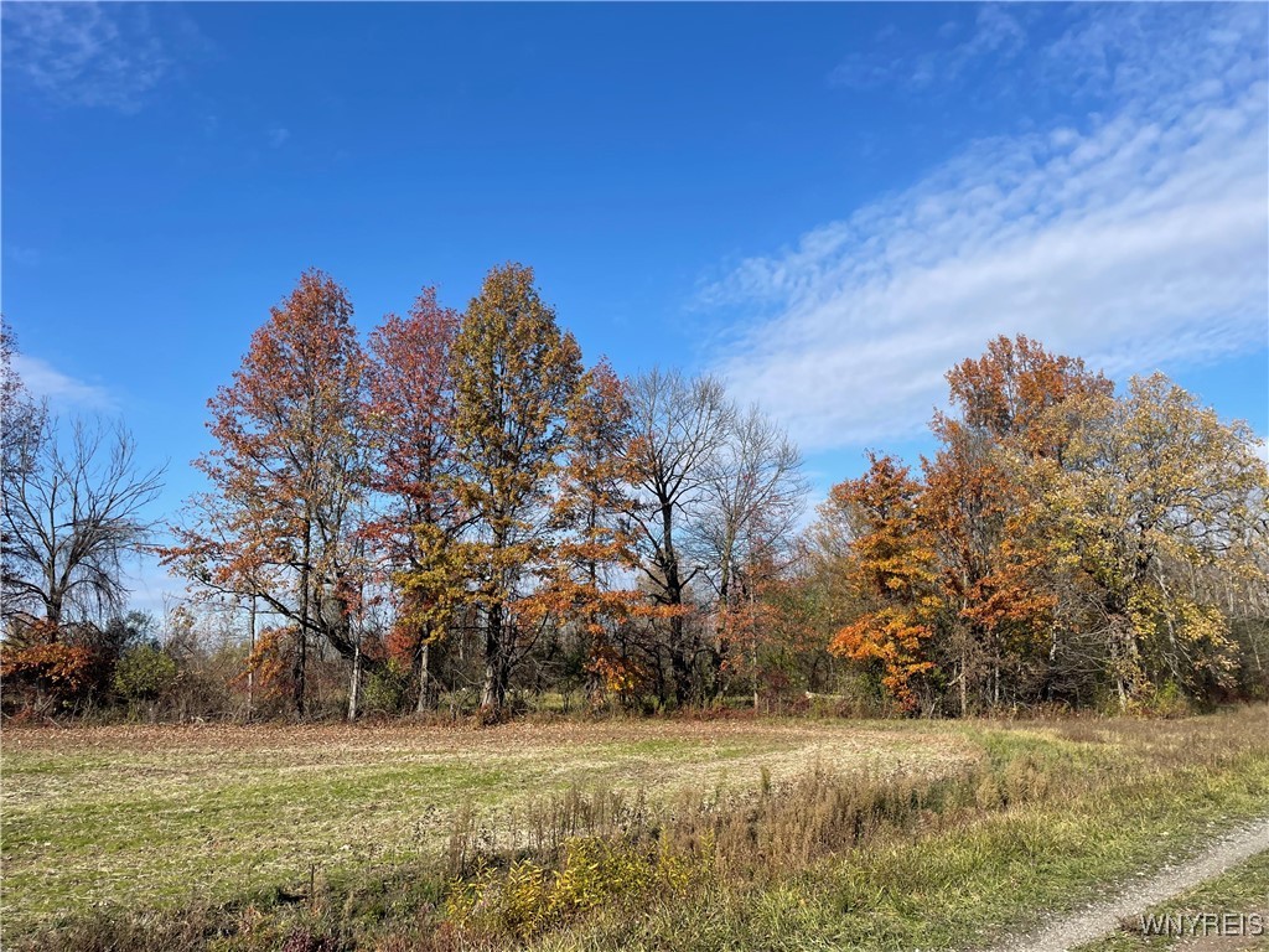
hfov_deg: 67.3
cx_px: 634
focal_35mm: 26
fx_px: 953
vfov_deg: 53.1
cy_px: 476
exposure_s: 1/3300
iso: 32
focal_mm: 4.2
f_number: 1.6
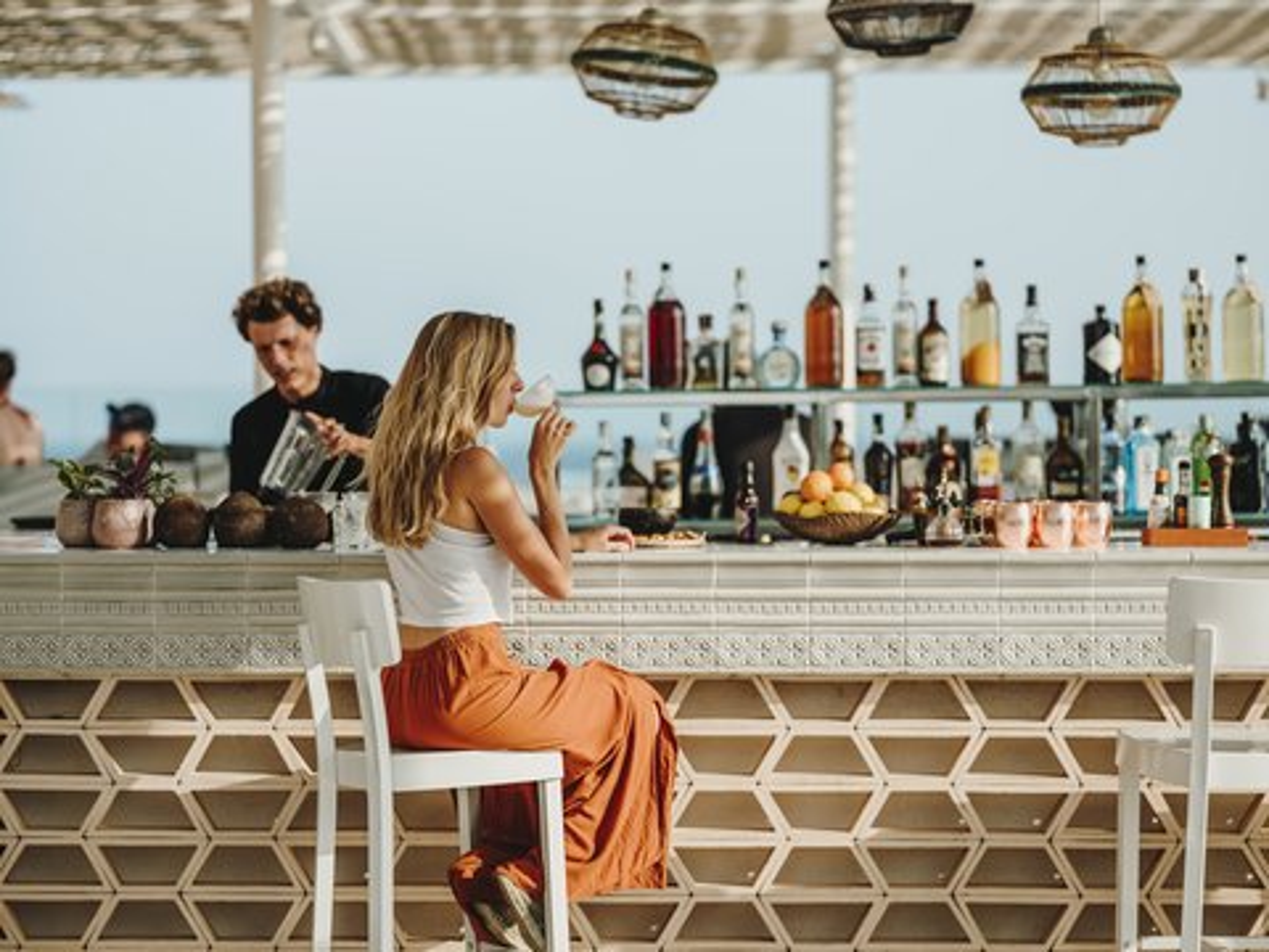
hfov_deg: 22.5
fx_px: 3189
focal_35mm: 87
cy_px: 476
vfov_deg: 17.0
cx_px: 634
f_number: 2
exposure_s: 1/2000
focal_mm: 110
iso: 125
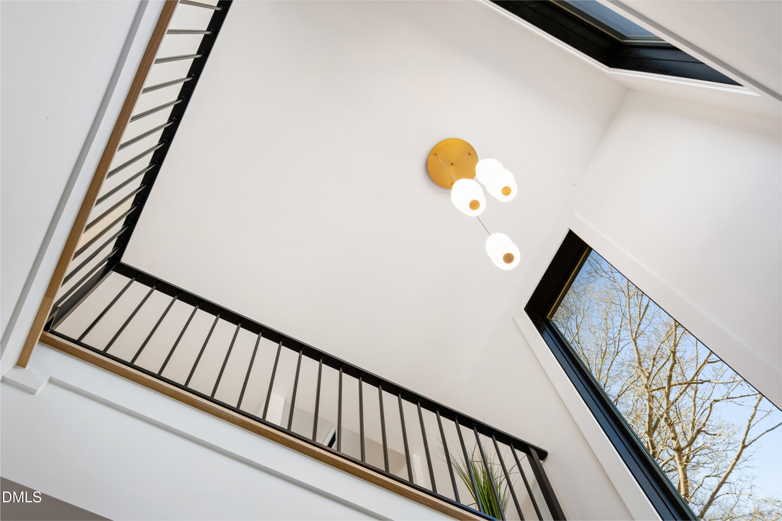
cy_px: 260
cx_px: 391
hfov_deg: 53.1
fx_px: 782
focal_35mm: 36
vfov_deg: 36.9
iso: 100
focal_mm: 24
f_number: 8
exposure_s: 1/4
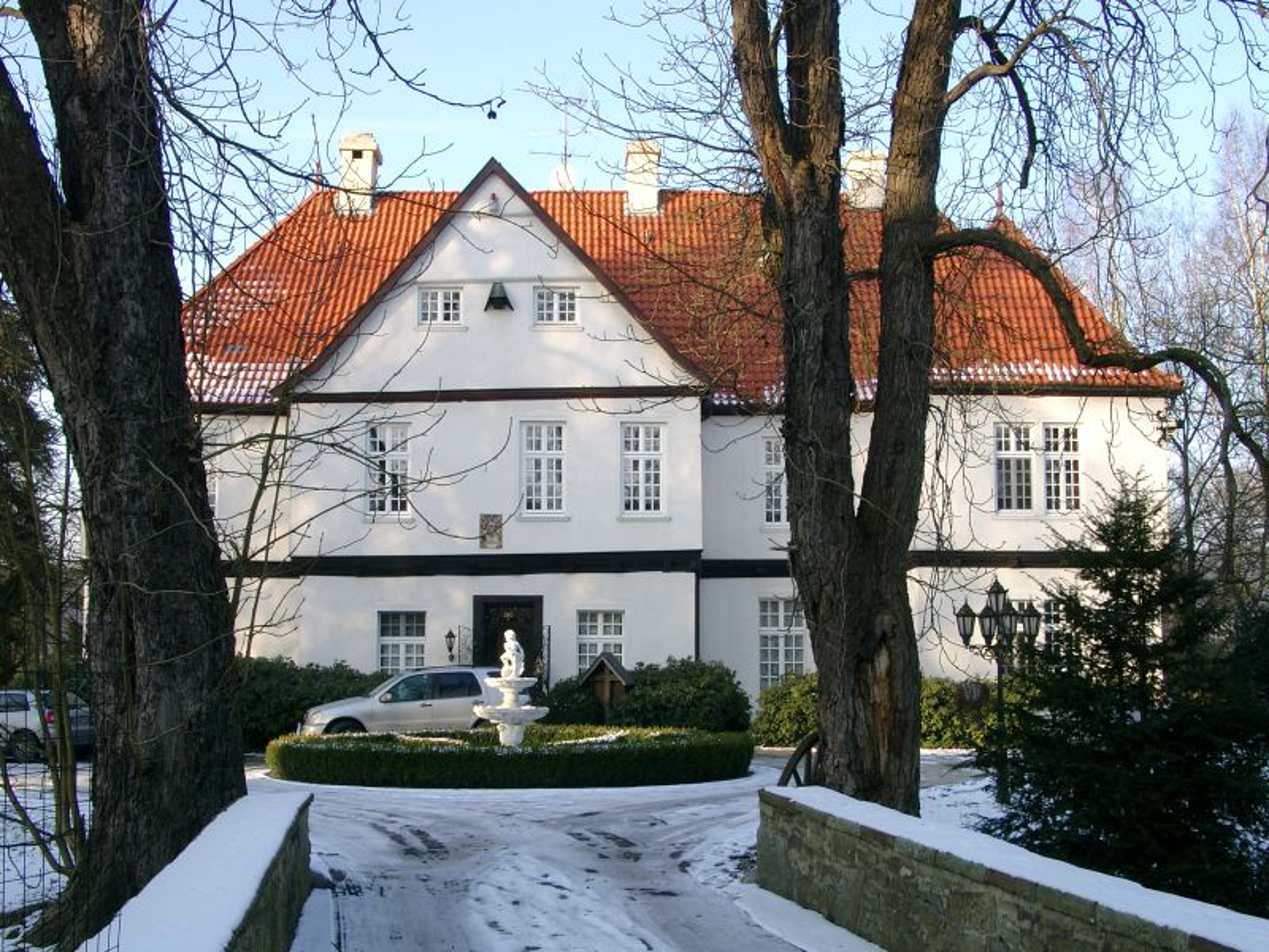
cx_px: 634
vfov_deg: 32.2
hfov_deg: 42.1
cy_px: 476
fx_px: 1650
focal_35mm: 45
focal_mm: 9.29
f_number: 5.6
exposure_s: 1/77.1
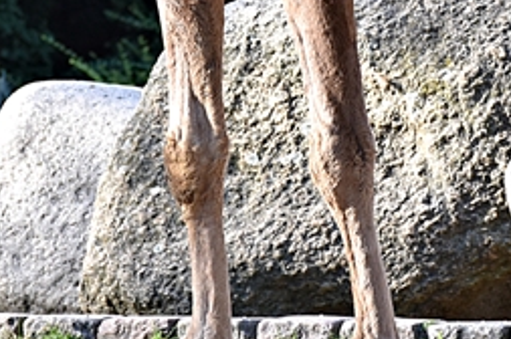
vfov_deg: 2.0
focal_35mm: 681
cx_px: 265
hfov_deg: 3.0
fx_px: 9654
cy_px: -142
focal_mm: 112
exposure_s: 1/200
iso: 400
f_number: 7.1
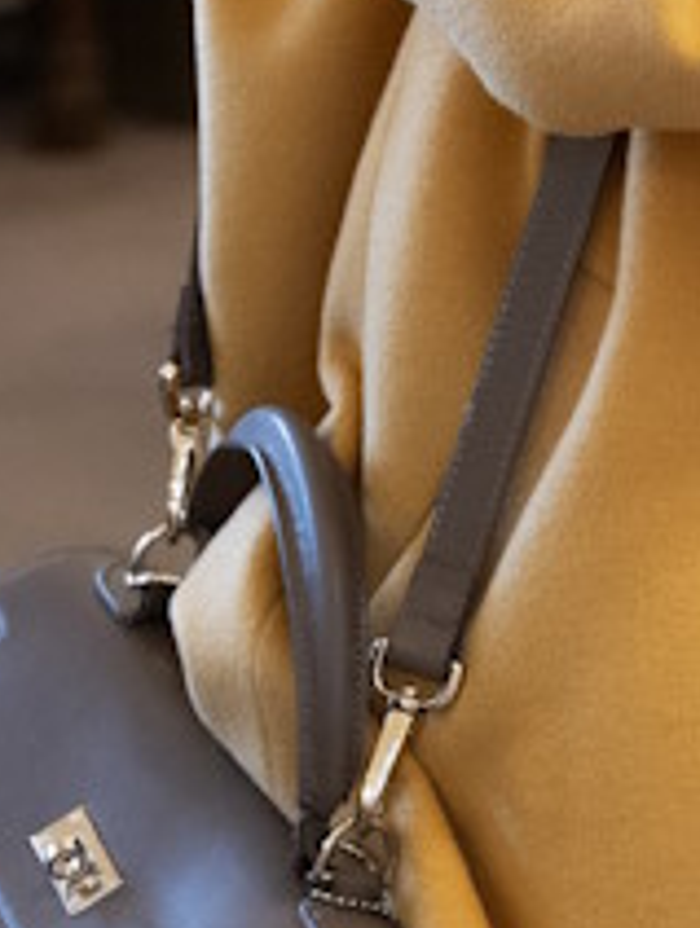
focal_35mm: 262
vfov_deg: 7.3
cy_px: -699
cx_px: 2043
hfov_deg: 5.4
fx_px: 7043
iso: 1600
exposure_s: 1/125
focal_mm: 48
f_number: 4.5
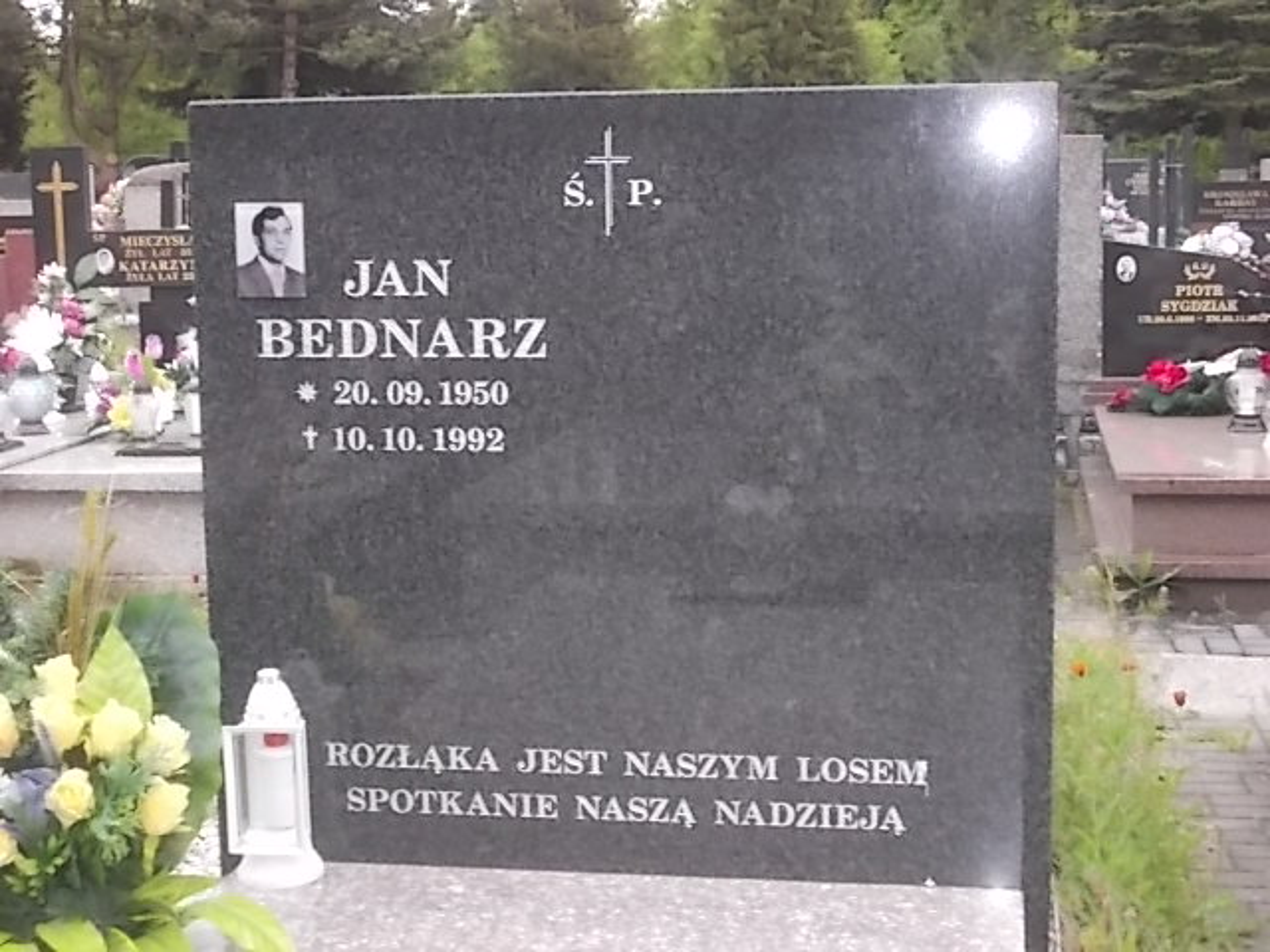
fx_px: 2201
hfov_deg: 32.2
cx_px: 635
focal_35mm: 60
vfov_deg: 24.4
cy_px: 476
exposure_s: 1/100
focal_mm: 8.5
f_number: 4
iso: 320
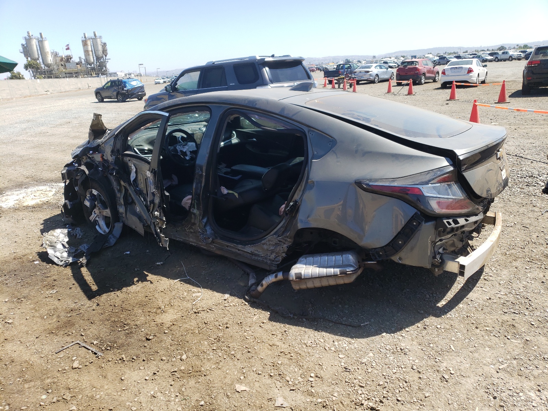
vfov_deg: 53.1
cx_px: 274
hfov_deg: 67.3
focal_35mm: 26
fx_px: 412
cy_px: 206
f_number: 1.5
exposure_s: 1/1429
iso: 50
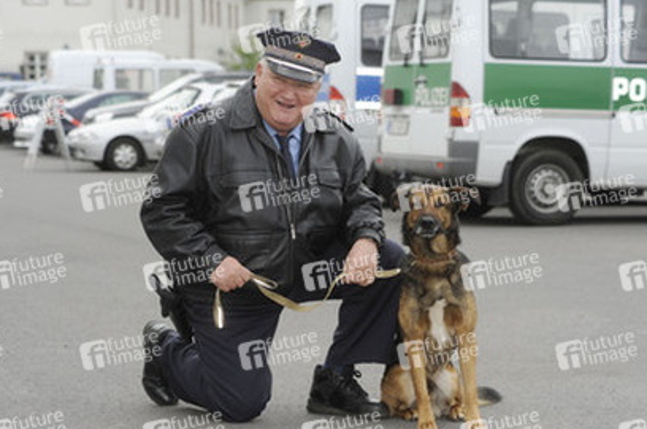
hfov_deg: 19.5
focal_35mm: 105
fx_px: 1885
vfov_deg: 13.0
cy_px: 233
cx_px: 301
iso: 250
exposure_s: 1/640
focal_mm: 95
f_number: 5.6
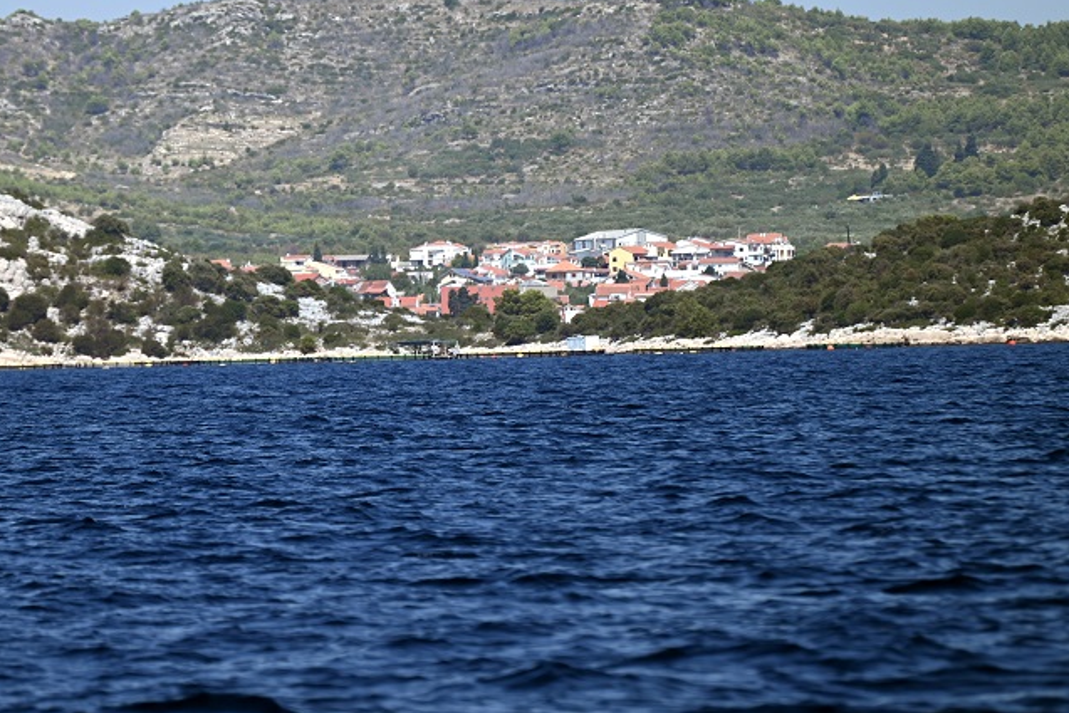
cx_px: 324
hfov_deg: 4.9
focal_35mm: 424
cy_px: 259
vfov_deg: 3.2
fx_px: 12593
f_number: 5.6
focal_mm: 270
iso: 100
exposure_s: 1/800
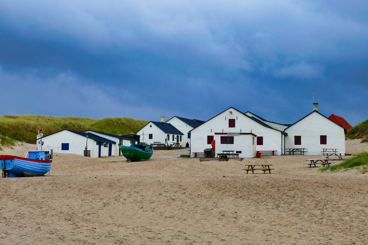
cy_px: 122
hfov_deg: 26.3
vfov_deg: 17.7
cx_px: 184
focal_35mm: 77
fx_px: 787
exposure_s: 1/200
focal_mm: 28
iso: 125
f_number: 5.6
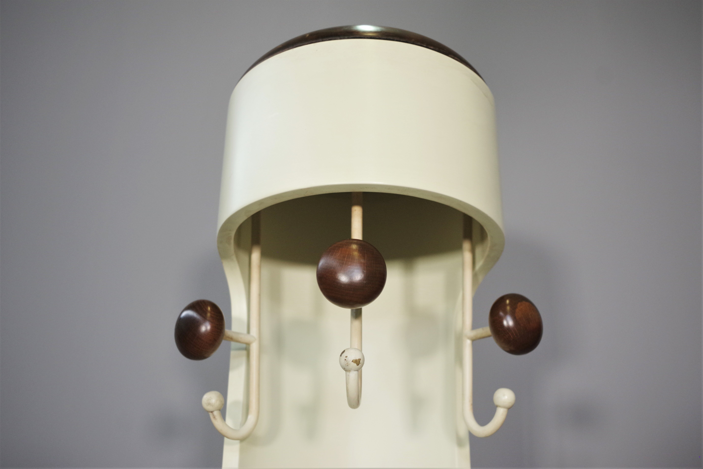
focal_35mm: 42
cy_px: 234
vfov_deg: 31.9
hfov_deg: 46.4
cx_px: 352
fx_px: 820
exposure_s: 1/60
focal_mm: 28.13
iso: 800
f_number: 4
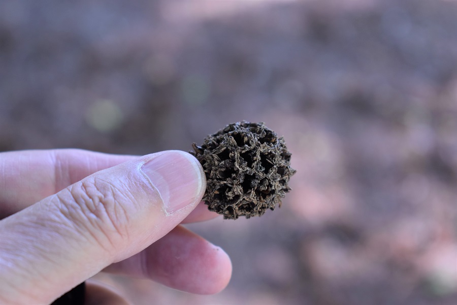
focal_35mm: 82
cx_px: 228
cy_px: 152
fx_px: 1047
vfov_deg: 16.6
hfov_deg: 24.6
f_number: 5.6
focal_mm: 55
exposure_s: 1/60
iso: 400
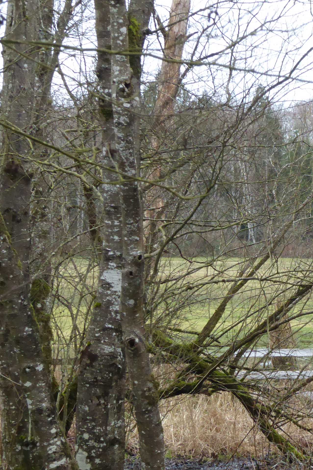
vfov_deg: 8.4
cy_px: 235
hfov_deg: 5.6
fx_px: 3209
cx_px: 310
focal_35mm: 246
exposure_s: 1/320
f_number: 5.5
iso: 640
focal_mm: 28.7
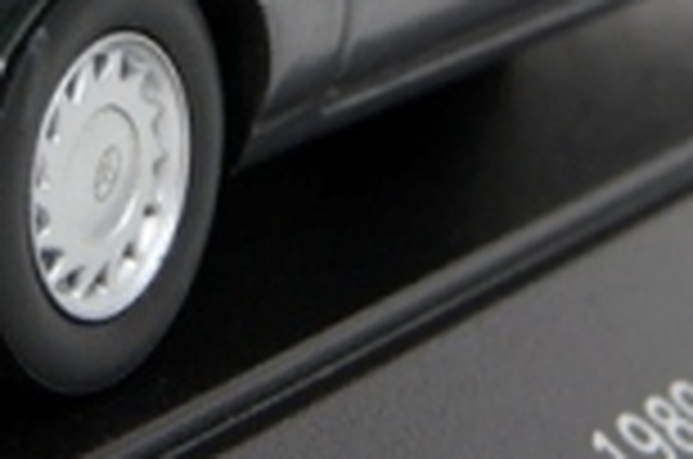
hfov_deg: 10.0
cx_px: 81
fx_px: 3937
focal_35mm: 205
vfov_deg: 6.6
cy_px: -169
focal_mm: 35
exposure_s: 1/5
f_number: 10
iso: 400
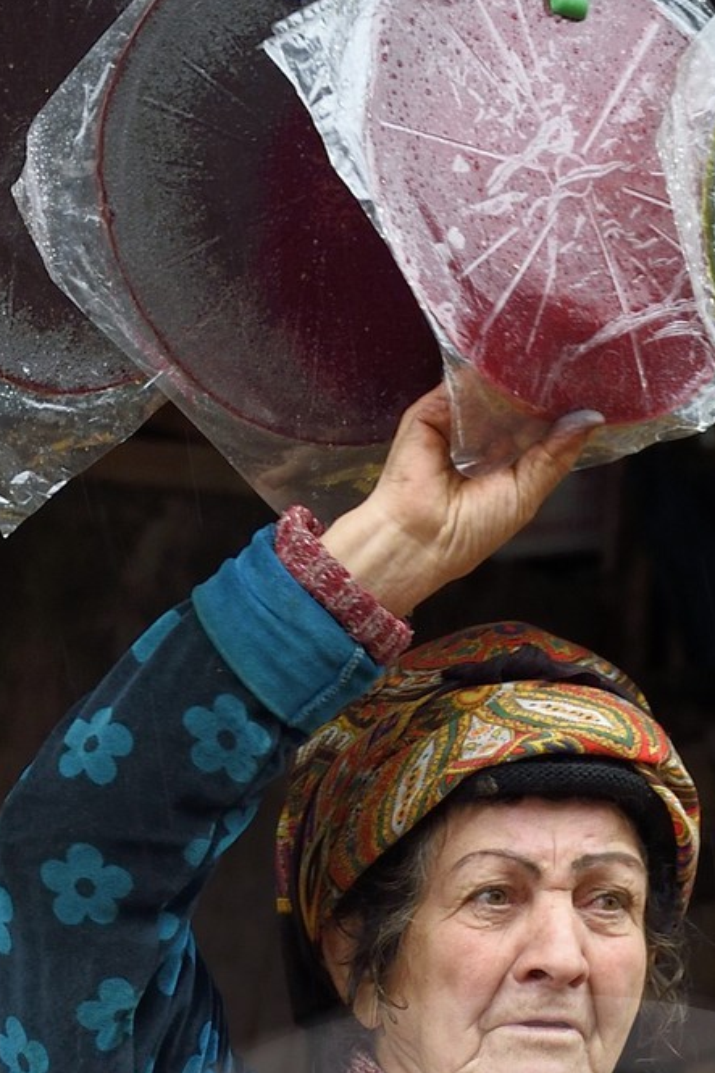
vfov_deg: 7.9
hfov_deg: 5.4
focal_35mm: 253
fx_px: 7541
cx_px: 542
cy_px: 1748
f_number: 5.6
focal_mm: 70
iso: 800
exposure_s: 1/80
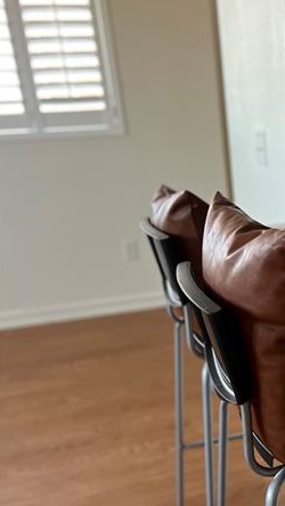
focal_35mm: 49
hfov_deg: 22.8
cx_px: 324
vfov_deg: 41.2
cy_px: 361
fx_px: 658
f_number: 1.5
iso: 250
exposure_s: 1/60
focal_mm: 5.7
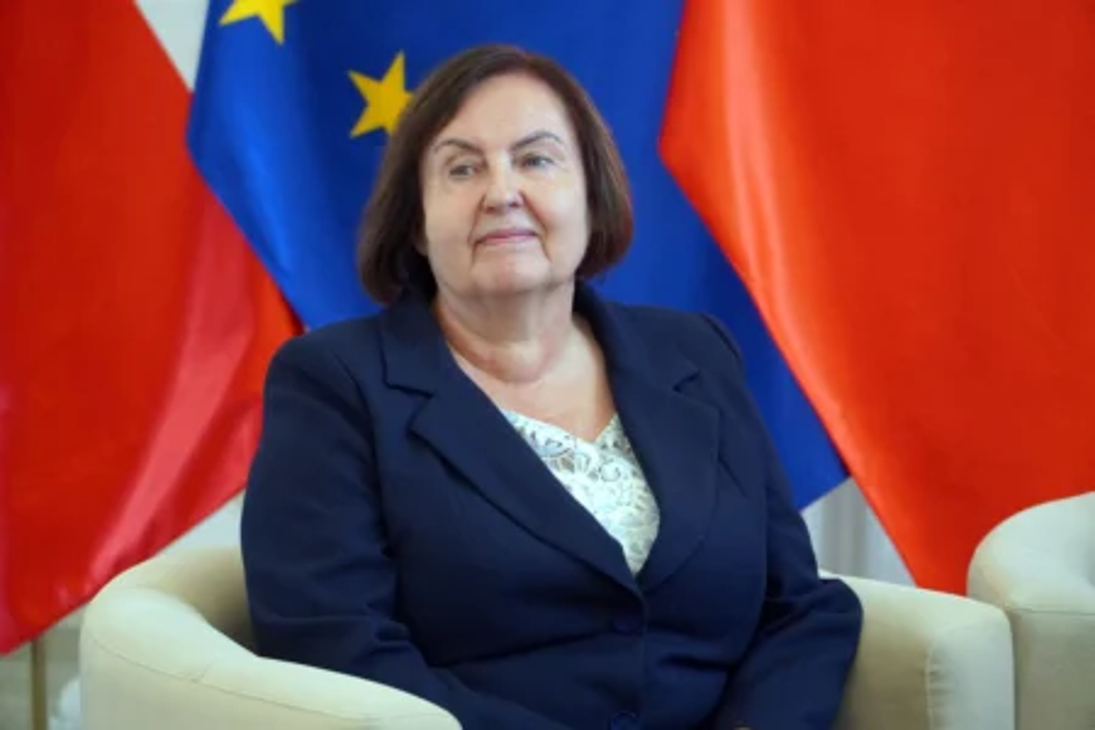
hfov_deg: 15.0
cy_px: 365
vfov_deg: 10.0
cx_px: 548
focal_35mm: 136
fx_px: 4152
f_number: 4
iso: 2500
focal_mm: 91
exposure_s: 1/160
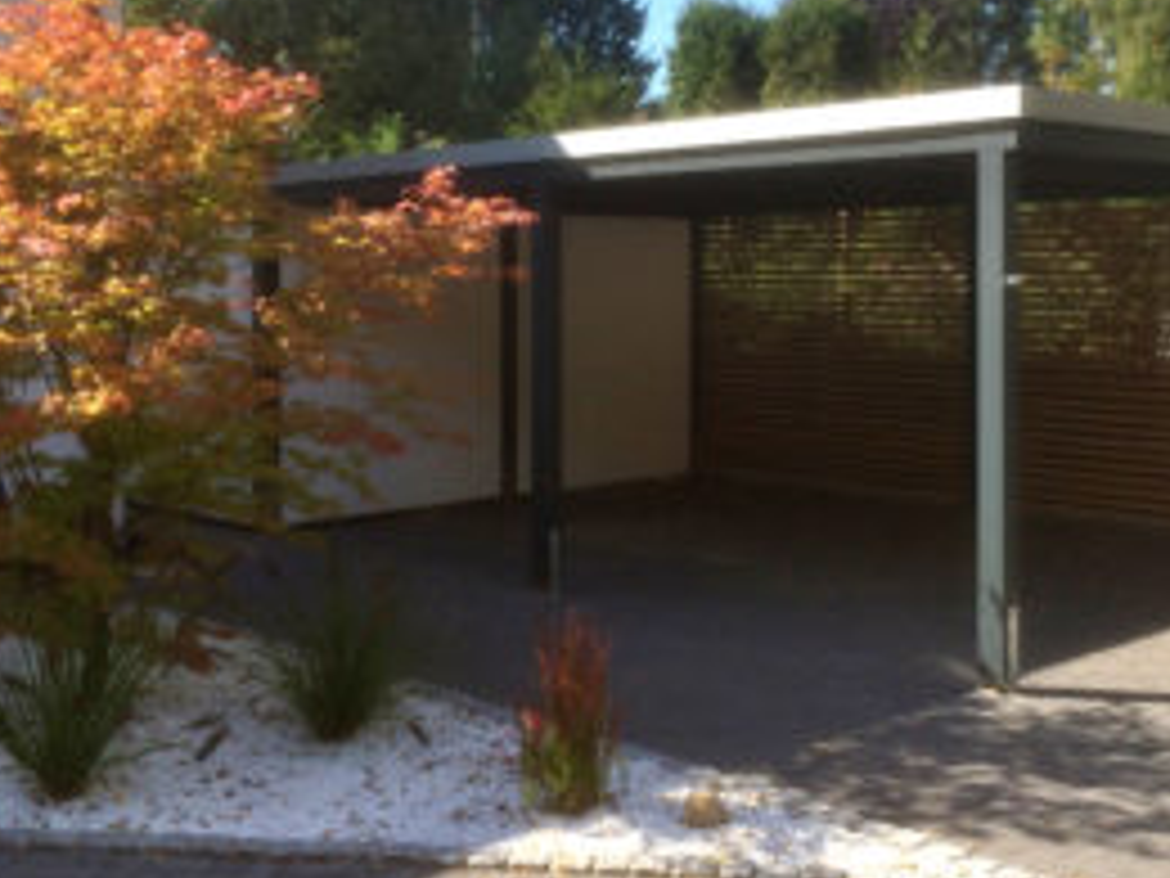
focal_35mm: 48
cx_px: 612
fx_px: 1622
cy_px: 306
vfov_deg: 30.1
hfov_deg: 39.6
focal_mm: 4.12
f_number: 2.2
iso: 32
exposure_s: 1/954
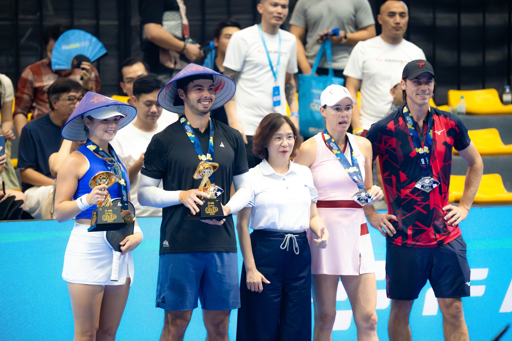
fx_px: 3839
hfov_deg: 7.6
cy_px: 170
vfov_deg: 5.1
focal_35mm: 270
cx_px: 256
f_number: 2.8
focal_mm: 180
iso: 6400
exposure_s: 1/500
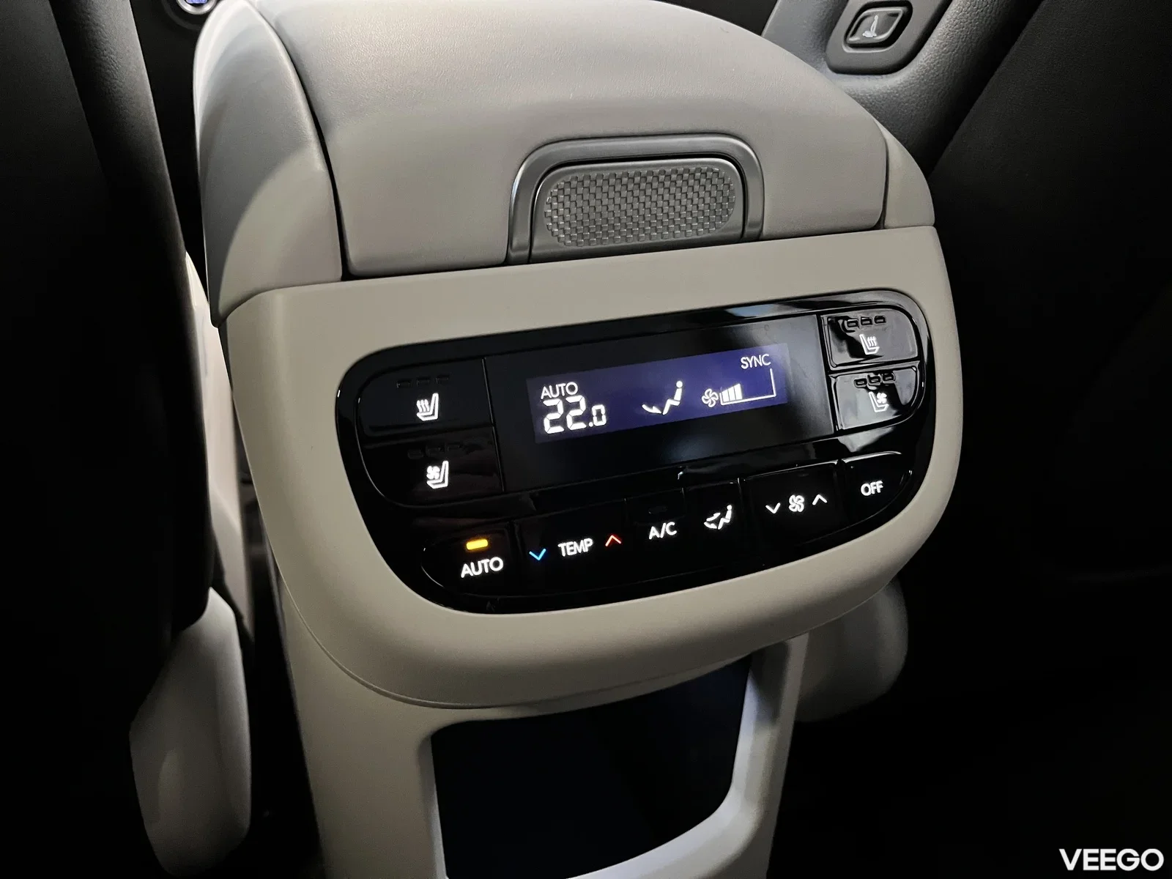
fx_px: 880
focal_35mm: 26
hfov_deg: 67.3
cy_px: 440
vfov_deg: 53.1
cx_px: 586
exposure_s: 1/29
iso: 1000
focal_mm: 5.1
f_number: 1.6
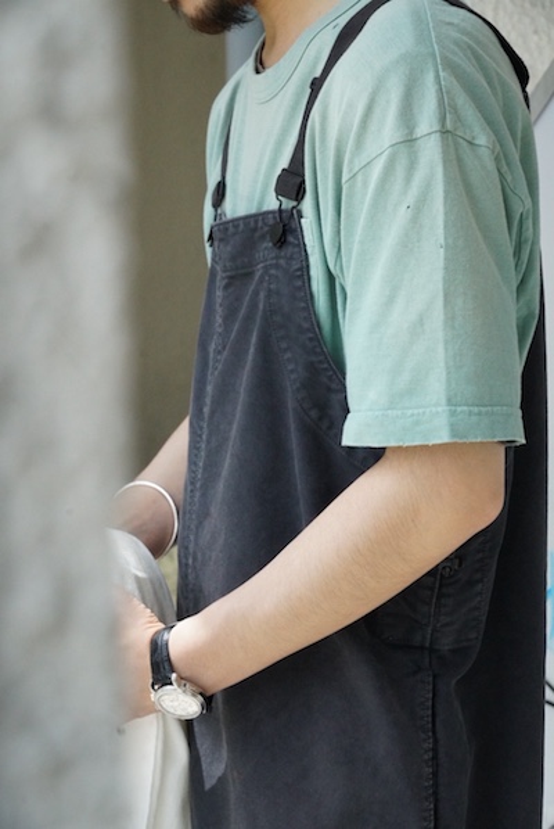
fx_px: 1957
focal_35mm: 85
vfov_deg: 23.9
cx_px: 277
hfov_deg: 16.1
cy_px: 414
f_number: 9
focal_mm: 85
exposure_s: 1/5000
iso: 10000
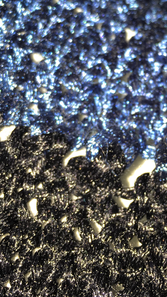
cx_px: 107
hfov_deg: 30.3
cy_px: 158
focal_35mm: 39
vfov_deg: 51.6
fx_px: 307
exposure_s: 1/36
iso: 25
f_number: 2.2
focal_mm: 4.15
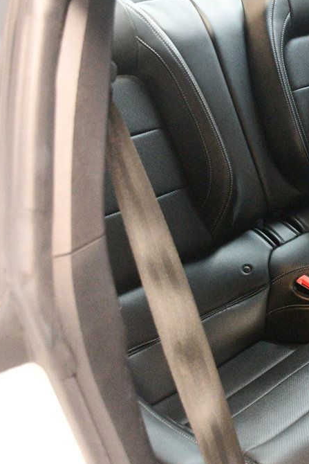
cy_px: 233
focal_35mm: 55
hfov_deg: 23.1
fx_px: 708
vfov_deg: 36.2
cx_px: 344
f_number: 3.8
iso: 11400
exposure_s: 1/60
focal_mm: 24
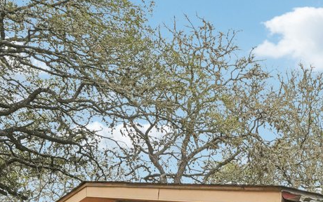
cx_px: 447
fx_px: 599
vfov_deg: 16.6
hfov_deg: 25.1
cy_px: 343
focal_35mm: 68
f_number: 8
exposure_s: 1/320
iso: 800
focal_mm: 15
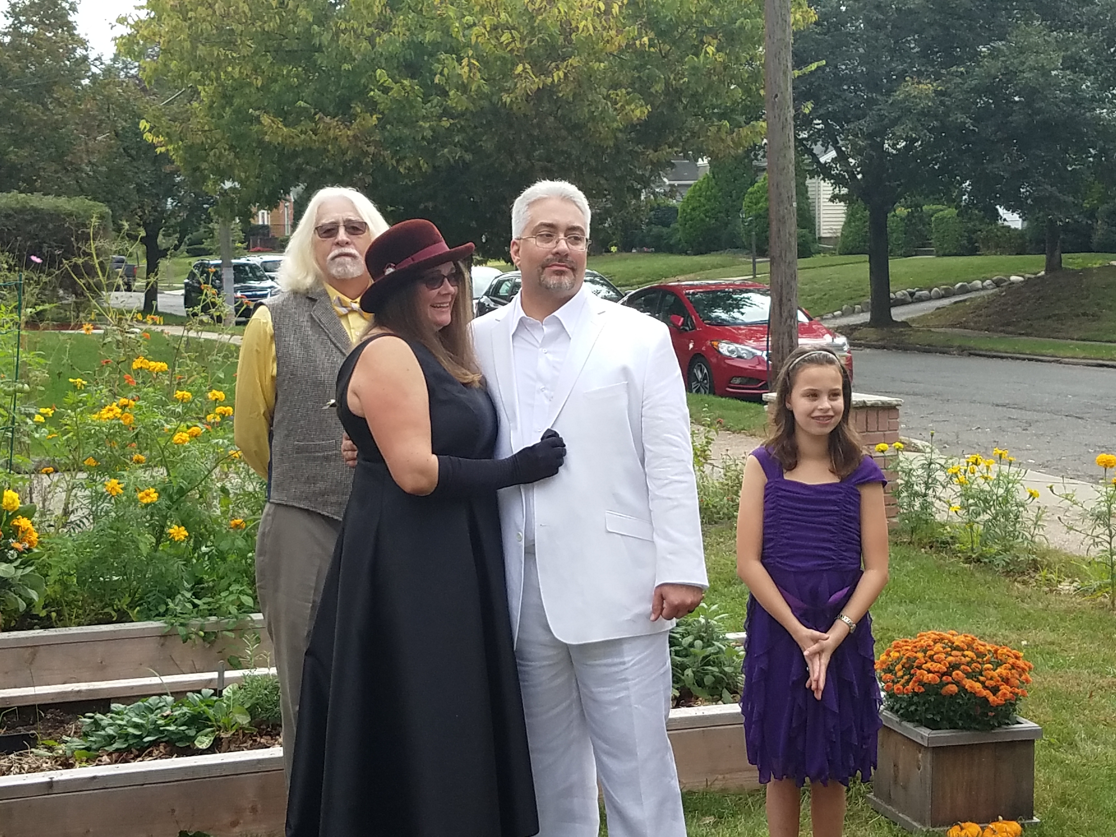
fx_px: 838
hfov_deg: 67.3
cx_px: 558
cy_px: 418
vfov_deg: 53.1
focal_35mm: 26
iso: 50
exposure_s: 1/696
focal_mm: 4.2
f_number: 1.7
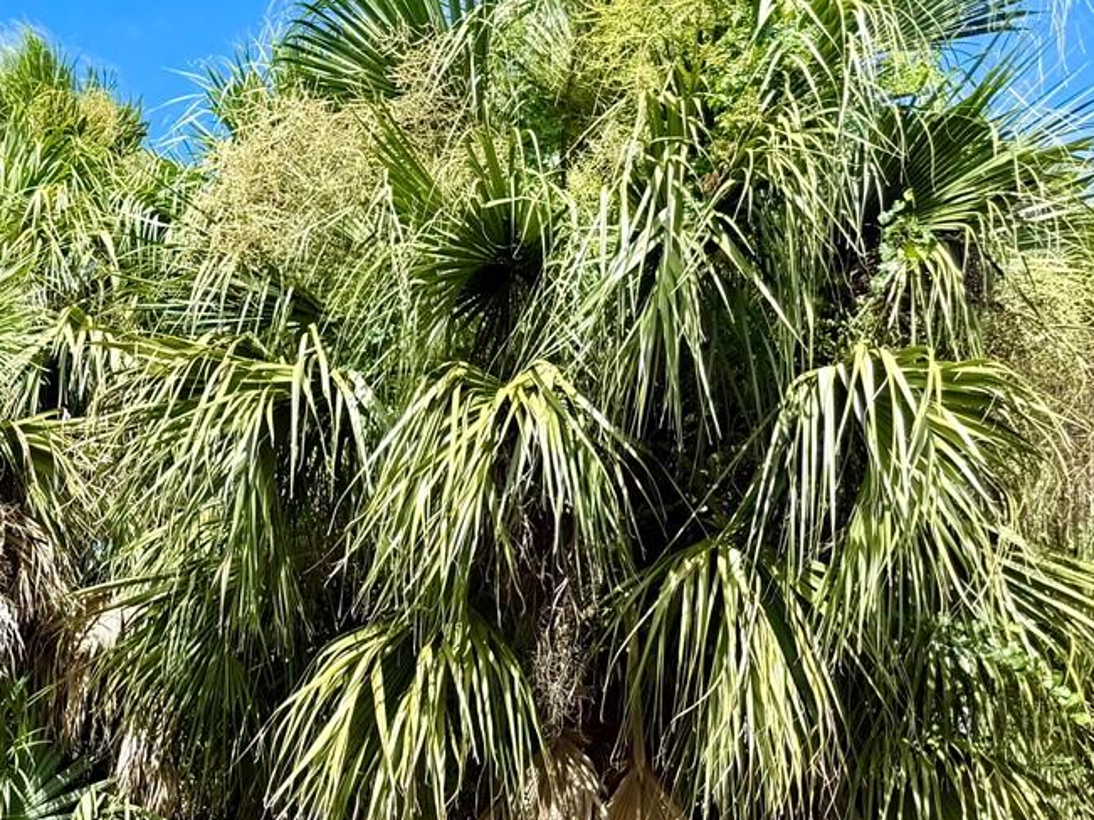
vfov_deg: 23.4
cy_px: 886
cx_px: -71
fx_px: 1864
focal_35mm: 59
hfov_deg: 29.8
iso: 80
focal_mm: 6.76
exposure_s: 1/2110
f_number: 1.78
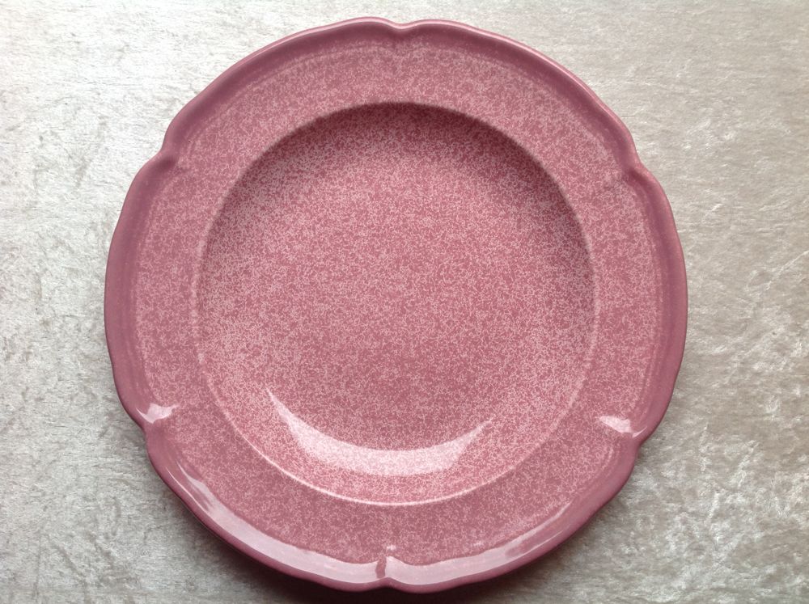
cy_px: 302
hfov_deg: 52.7
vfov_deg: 40.6
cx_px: 404
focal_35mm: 35
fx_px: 817
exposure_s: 1/15
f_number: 2.4
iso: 64
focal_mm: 4.28
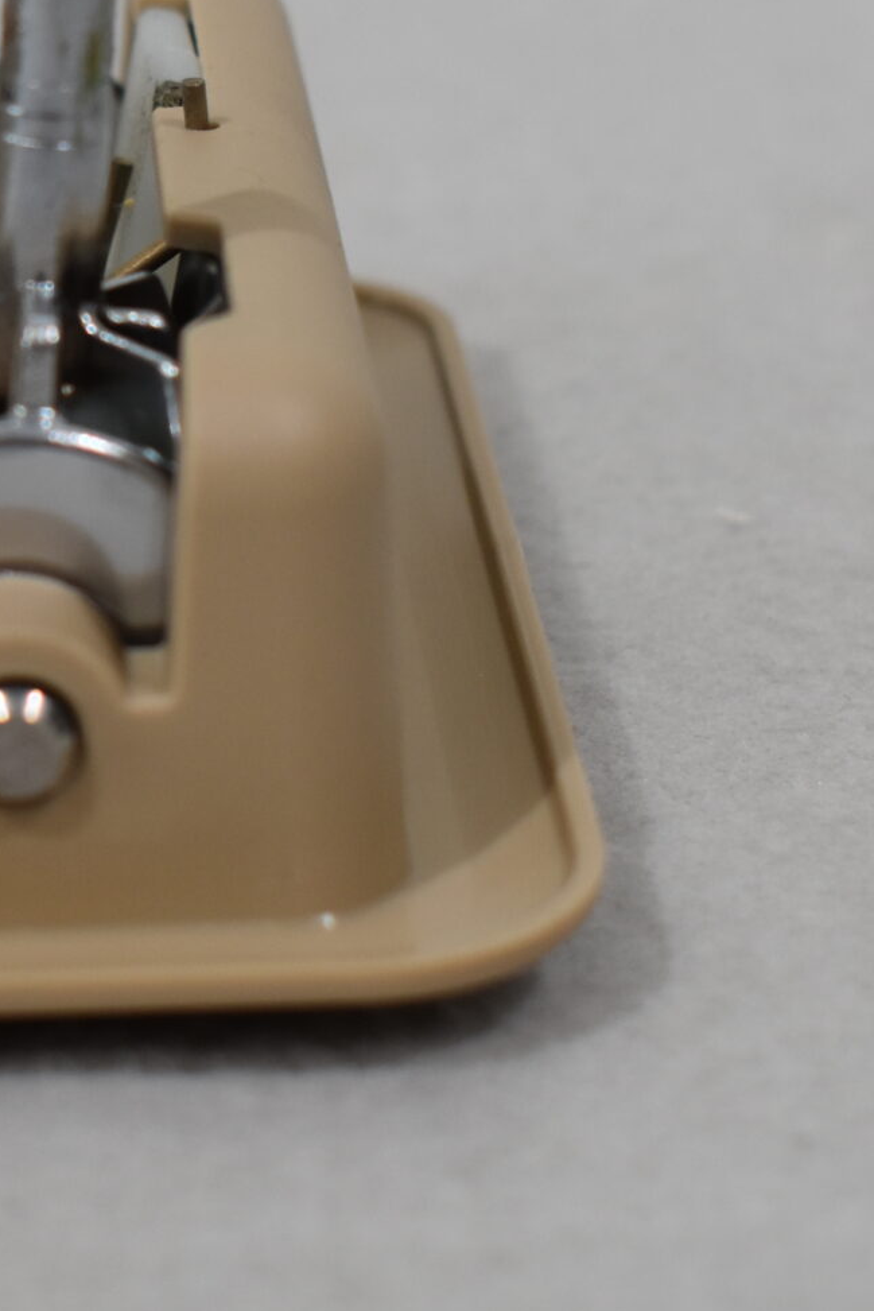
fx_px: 5460
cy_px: 387
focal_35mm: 150
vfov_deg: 13.7
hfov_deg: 9.1
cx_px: 12
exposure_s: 1/125
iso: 400
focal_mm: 38
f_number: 5.6
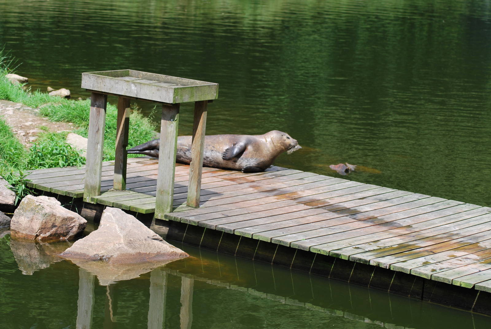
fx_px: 1434
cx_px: 246
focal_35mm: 105
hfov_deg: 19.4
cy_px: 164
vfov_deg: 13.1
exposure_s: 1/500
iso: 160
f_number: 5.6
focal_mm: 70
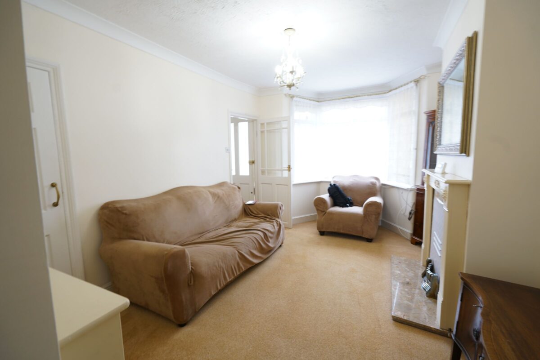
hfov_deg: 96.7
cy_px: 180
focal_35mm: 16
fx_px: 240
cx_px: 270
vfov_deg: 73.8
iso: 400
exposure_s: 1/15
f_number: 5
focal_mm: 16
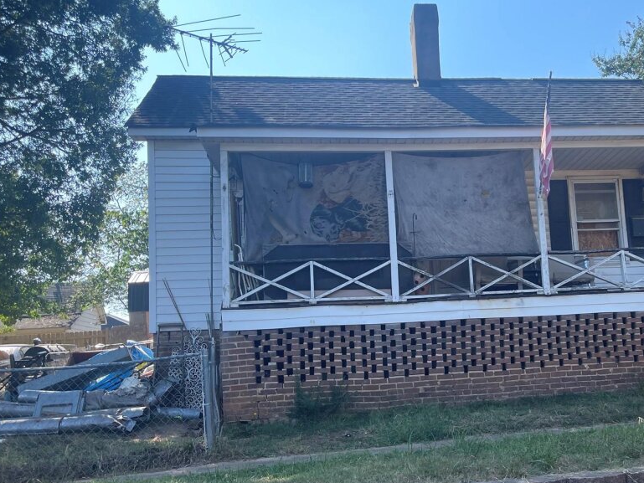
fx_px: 726
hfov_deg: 46.8
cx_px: 451
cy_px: 270
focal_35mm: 39
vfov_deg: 36.8
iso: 32
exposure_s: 1/994
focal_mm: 5.1
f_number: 1.6
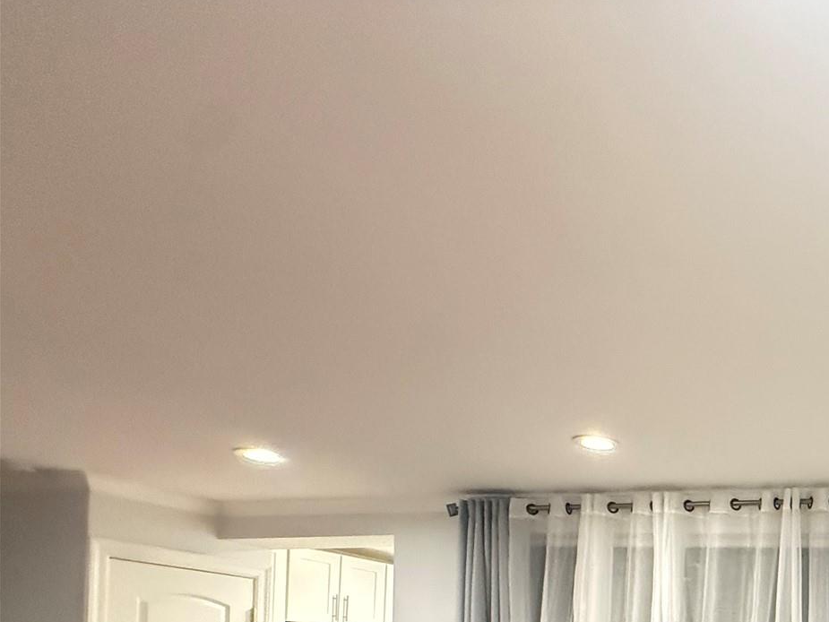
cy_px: 678
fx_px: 742
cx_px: 917
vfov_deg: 38.1
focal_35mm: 31
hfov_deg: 44.3
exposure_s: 1/60
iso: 1000
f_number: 2.2
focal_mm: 2.22
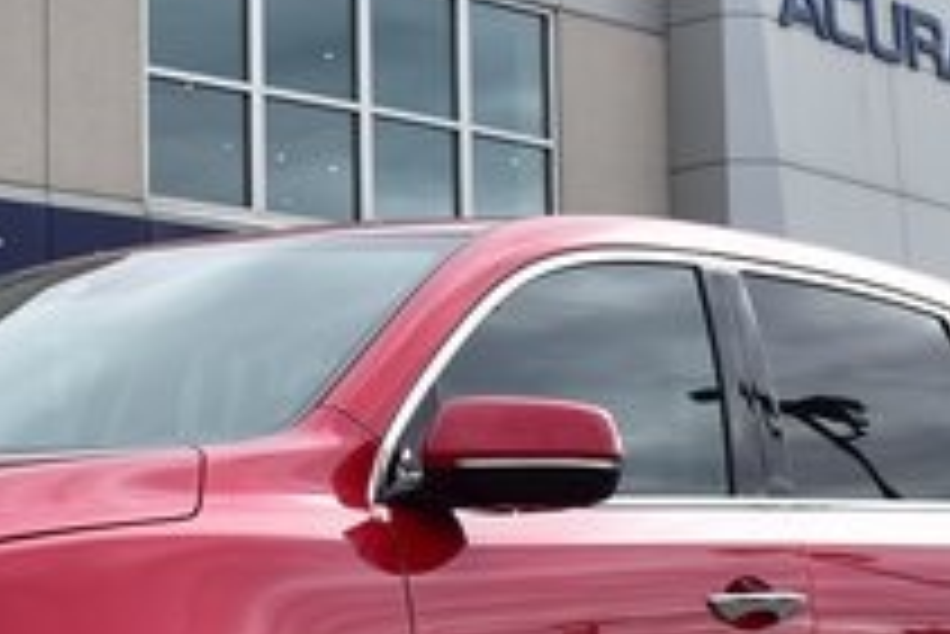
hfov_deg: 17.9
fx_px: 2997
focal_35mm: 114
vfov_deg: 12.1
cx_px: 203
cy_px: 459
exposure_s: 1/250
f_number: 8
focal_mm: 25
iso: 100
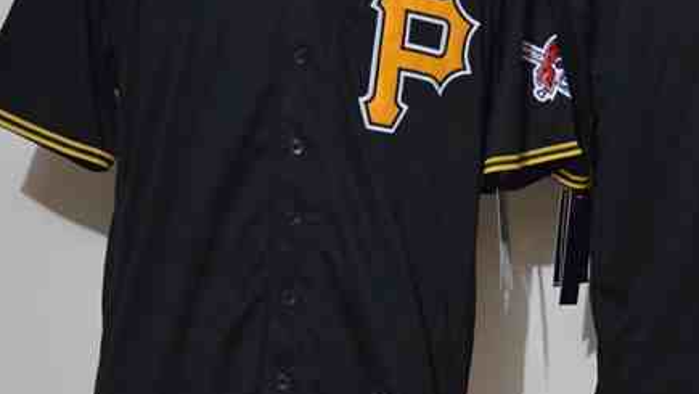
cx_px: 525
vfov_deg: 8.1
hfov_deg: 14.3
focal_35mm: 150
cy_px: 137
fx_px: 2781
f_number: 4.8
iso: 4000
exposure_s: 1/15
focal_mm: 52
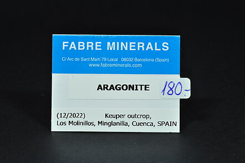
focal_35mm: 90
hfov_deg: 22.6
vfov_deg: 15.2
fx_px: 612
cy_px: 82
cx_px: 122
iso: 250
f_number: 25
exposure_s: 1/2.5
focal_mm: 60
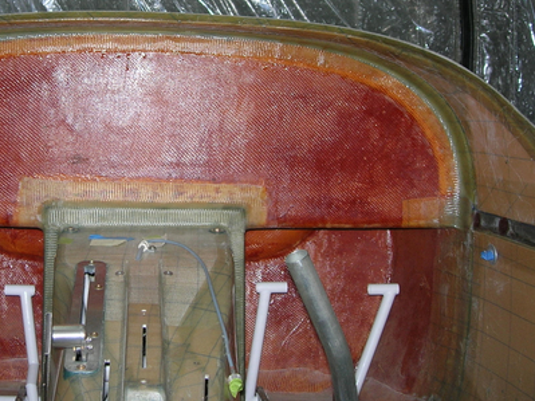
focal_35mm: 61
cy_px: 117
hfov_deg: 31.3
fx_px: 942
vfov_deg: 23.8
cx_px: 161
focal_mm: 7.8
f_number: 2.8
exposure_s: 1/60.1
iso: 64
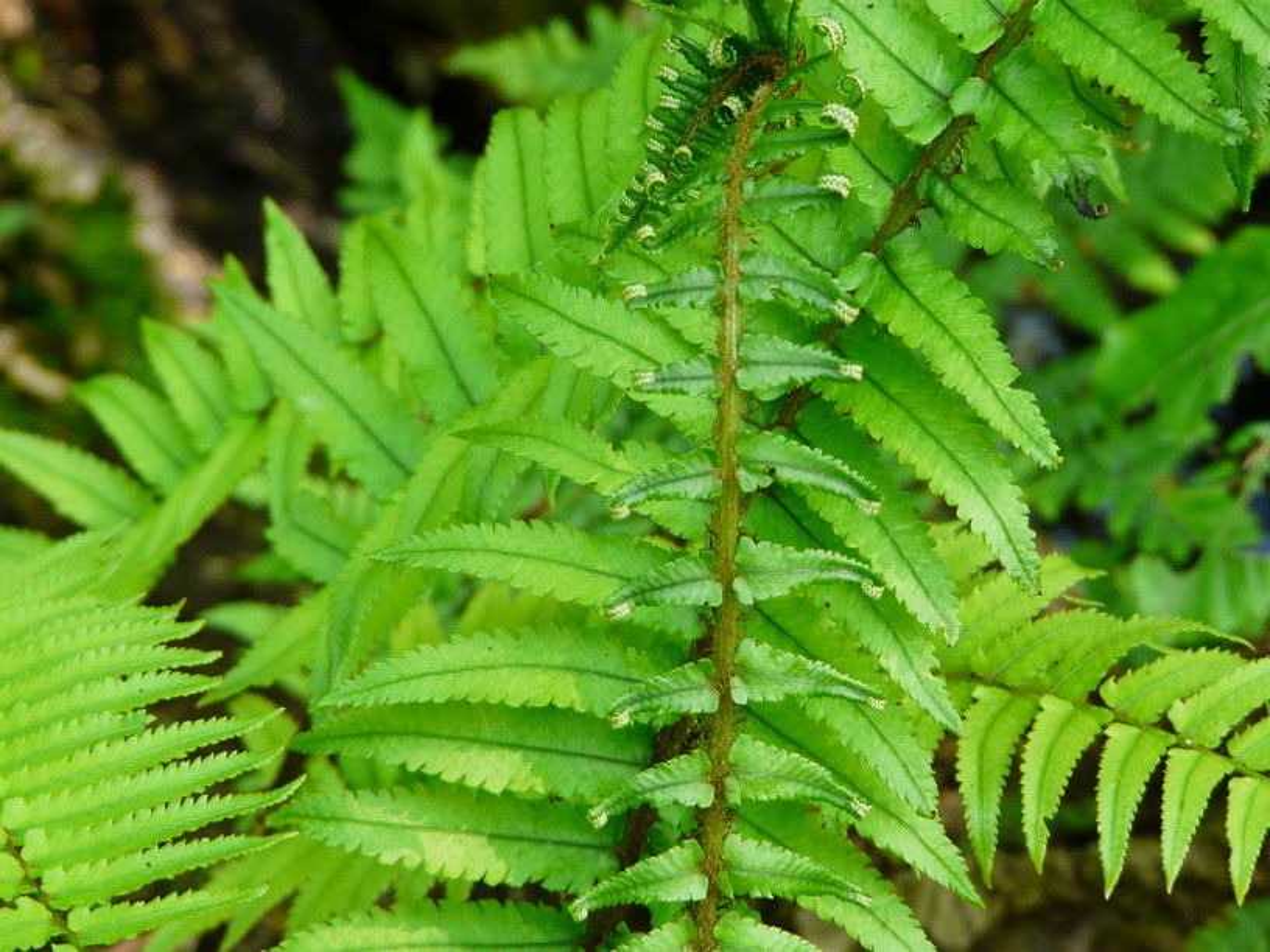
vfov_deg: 7.5
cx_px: 635
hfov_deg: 10.0
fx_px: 7264
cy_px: 476
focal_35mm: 198
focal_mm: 32.5
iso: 200
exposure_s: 1/60
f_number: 3.6
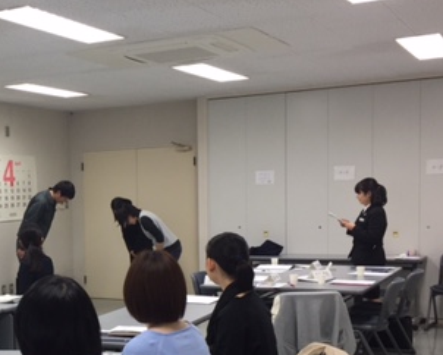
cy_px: 255
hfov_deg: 30.0
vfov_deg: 25.2
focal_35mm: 60
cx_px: 38
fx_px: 787
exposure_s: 1/30
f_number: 2.2
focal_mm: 4.15
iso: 64
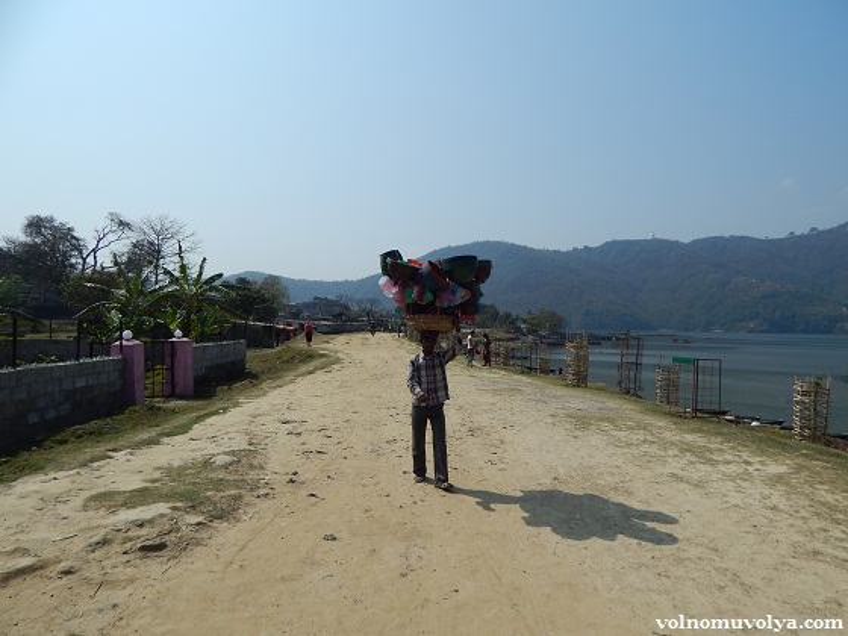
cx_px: 424
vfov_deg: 58.9
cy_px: 318
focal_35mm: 23
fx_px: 563
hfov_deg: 73.9
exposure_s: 1/1000
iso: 125
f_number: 6
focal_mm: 4
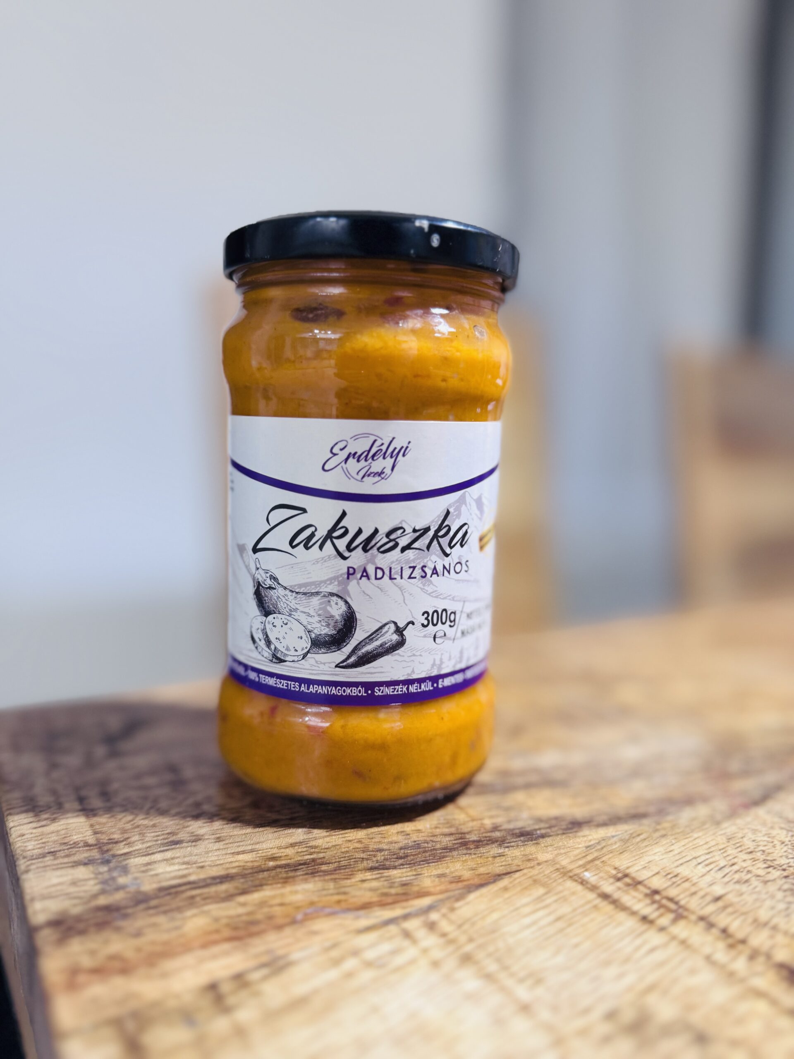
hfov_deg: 56.8
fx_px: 734
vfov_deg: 71.6
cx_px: 397
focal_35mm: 24
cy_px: 530
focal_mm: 6.76
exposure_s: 1/50
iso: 250
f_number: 1.78
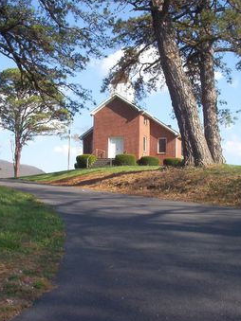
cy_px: 171
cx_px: 119
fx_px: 427
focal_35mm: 46
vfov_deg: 41.2
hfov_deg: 31.5
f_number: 4.5
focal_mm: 6
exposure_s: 1/496
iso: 100
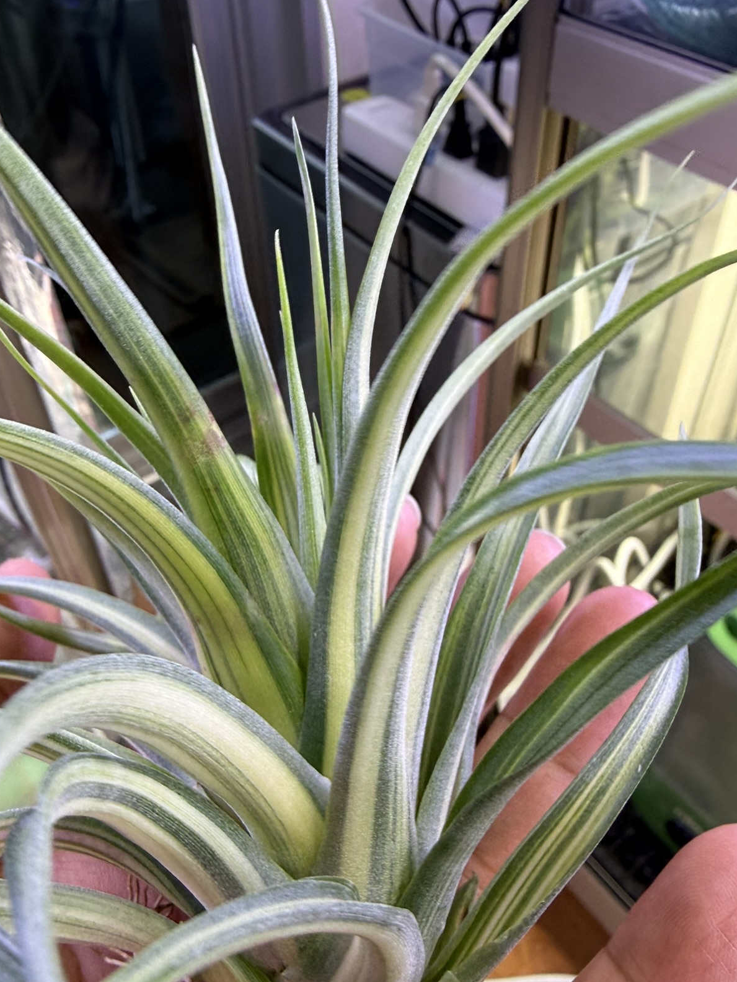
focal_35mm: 31
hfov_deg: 45.4
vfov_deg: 57.4
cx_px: 338
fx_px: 880
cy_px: 633
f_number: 2.2
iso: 100
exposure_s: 1/100
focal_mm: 2.22
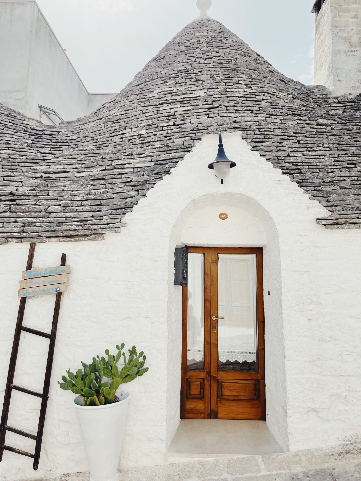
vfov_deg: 67.3
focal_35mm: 26
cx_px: 180
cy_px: 240
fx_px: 362
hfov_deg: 53.1
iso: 32
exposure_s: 1/4464
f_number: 1.6
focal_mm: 4.2
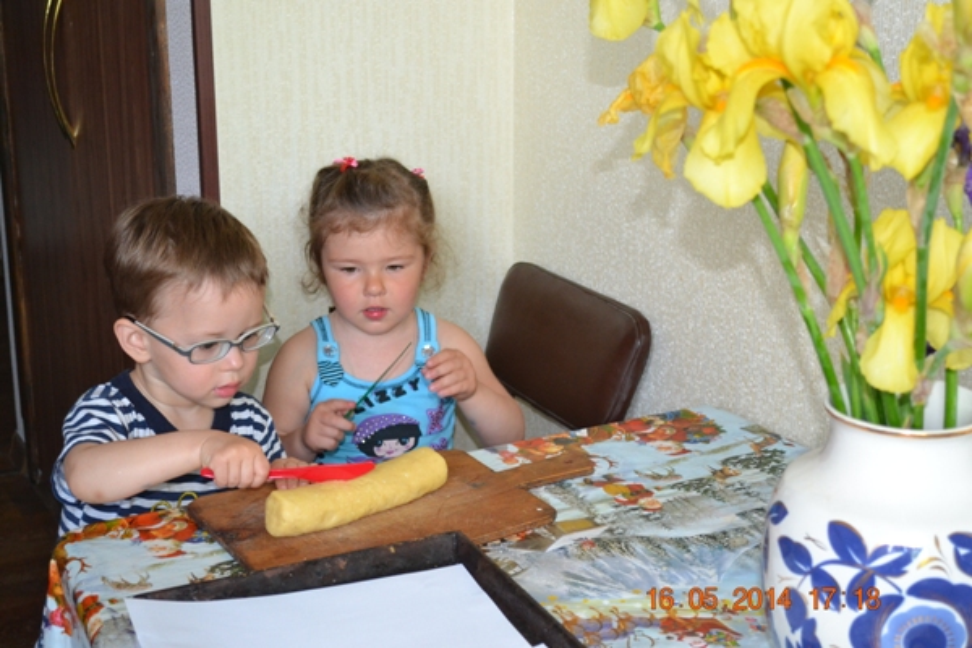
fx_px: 1539
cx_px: 486
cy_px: 324
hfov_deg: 35.1
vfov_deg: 23.8
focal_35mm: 57
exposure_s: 1/60
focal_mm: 38
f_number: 5
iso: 1400
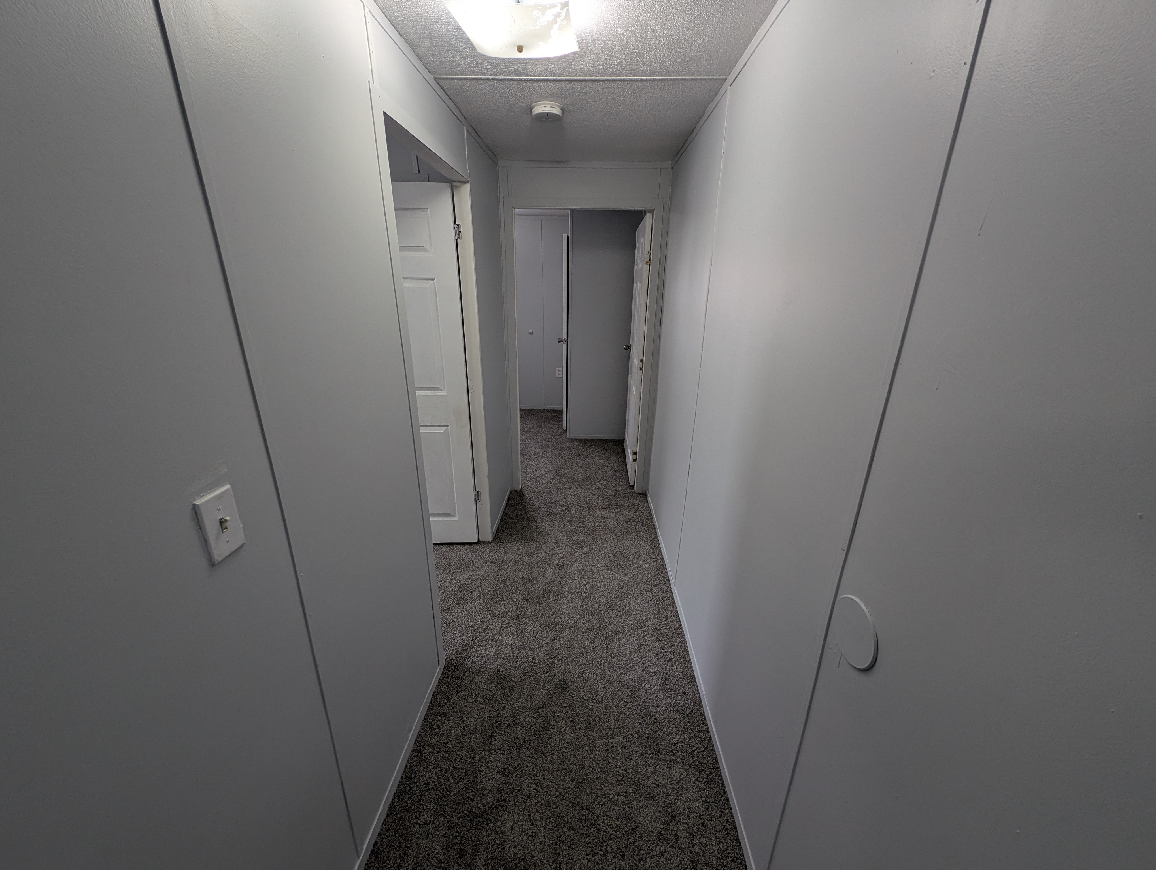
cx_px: 578
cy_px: 435
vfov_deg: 94.6
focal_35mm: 12
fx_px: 401
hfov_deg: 110.5
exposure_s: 1/120
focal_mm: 2.23
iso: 77
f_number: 1.95
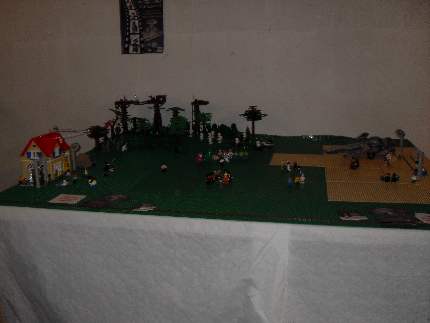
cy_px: 162
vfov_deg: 38.7
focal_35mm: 37
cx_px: 215
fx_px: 460
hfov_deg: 50.1
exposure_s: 1/45
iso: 100
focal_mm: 6.3
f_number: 2.8
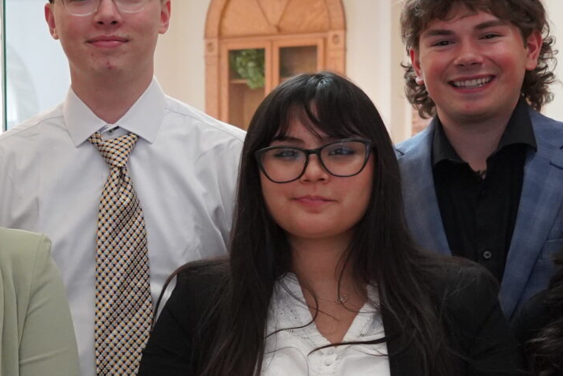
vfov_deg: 11.2
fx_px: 1909
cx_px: -45
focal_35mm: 122
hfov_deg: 16.3
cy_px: 257
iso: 4000
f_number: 4.5
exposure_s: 1/160
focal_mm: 34
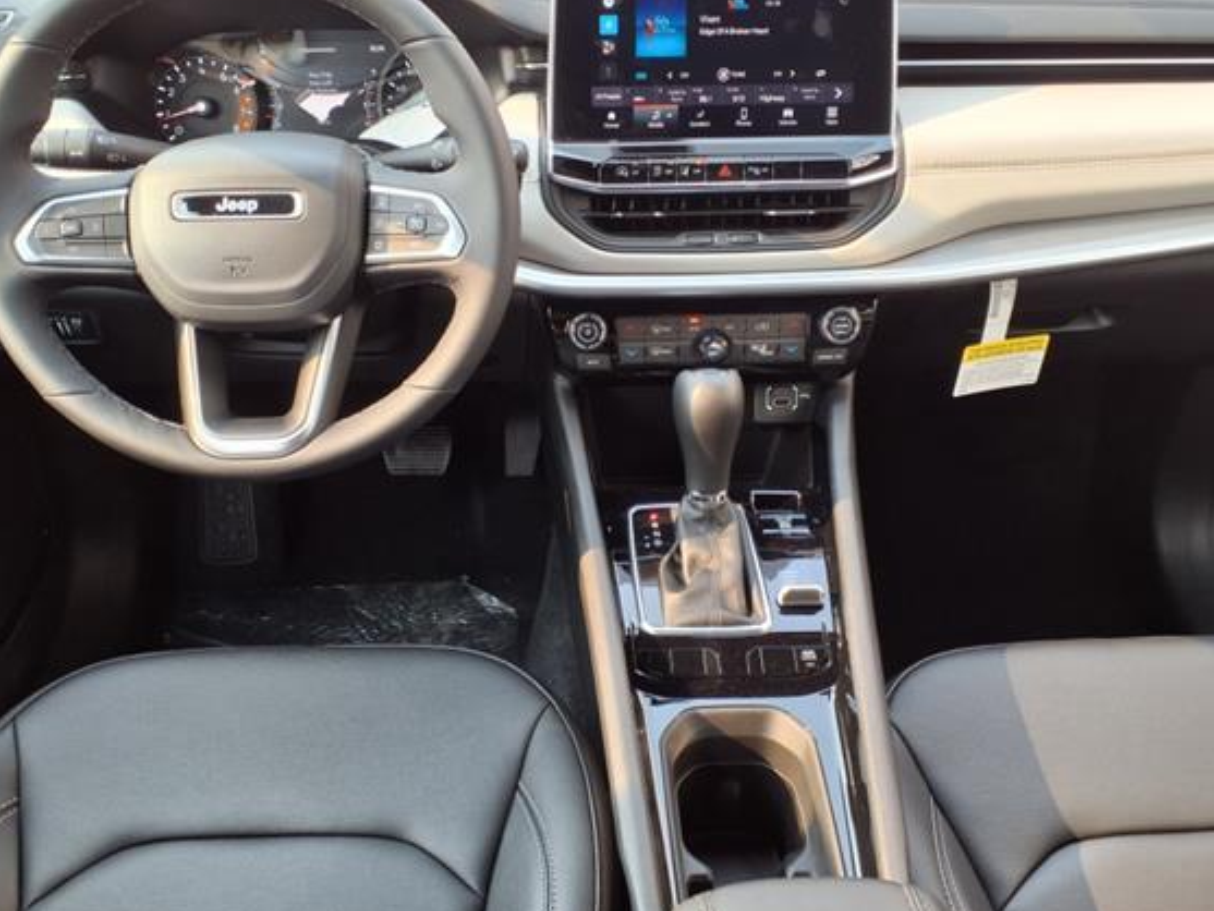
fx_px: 1087
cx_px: 588
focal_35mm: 31
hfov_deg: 58.3
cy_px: 416
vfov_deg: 45.4
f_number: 1.9
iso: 40
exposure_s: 1/120
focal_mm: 3.58
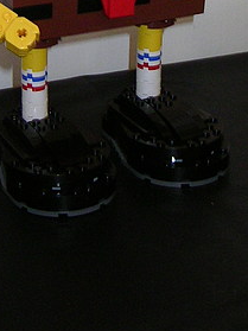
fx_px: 889
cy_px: -4
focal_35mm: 93
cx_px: 115
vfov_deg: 20.4
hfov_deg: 15.9
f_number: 2.8
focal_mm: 5.6
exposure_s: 1/30
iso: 100
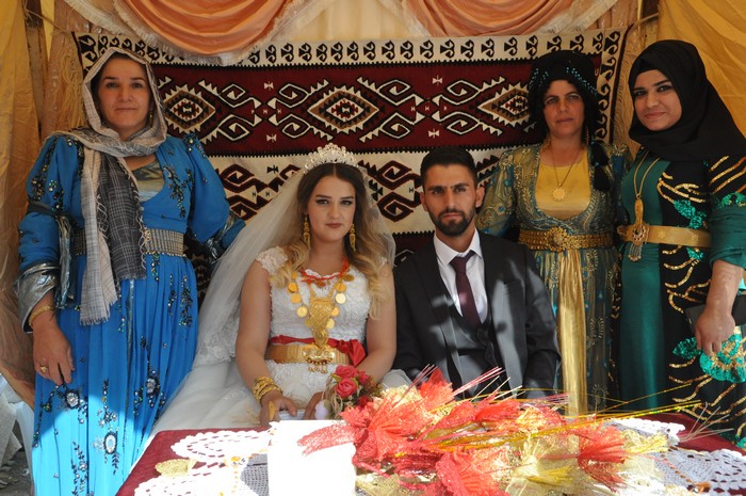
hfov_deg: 51.3
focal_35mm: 38
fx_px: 776
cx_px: 373
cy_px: 248
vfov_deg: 35.4
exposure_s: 1/640
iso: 1250
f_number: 13
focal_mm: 25
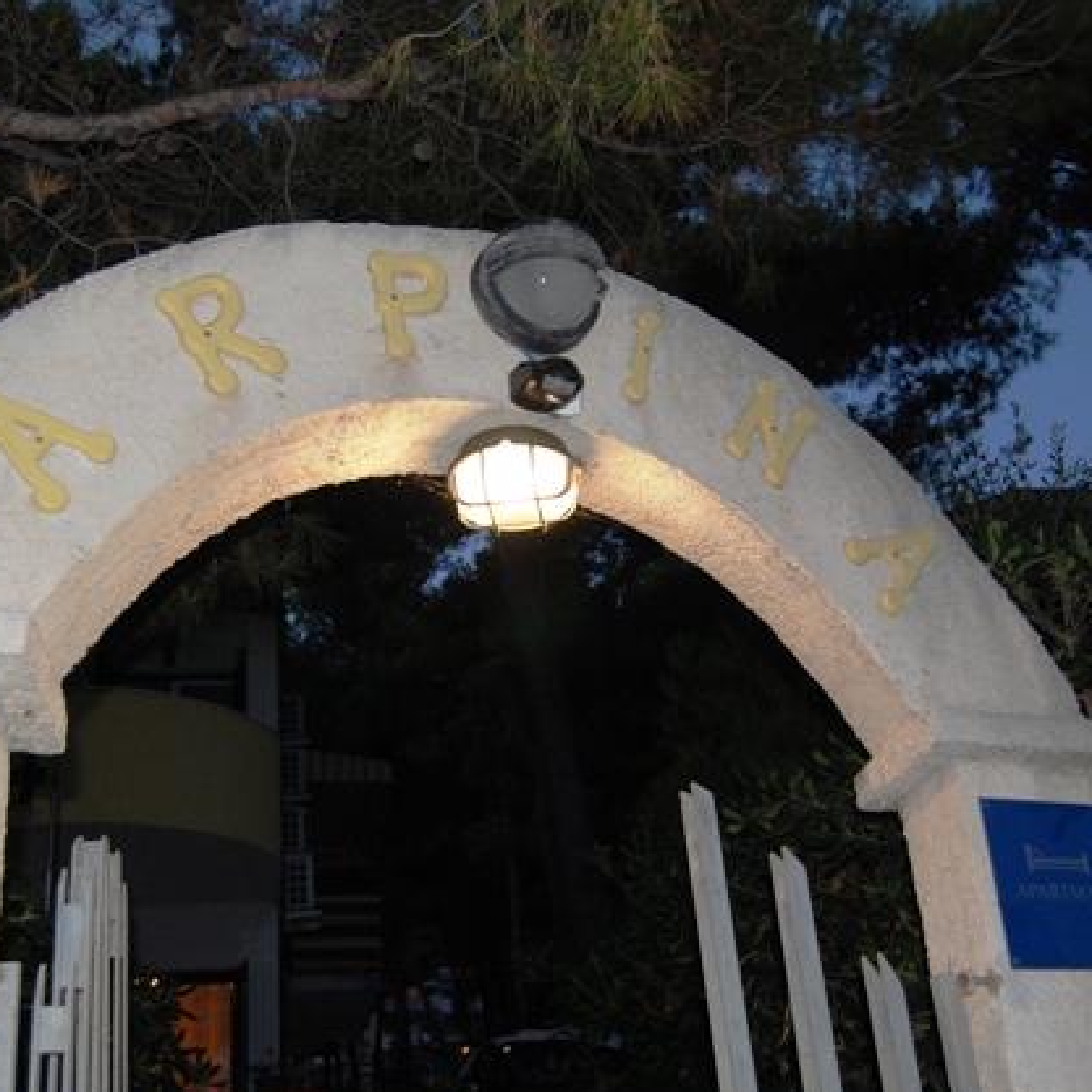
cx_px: 511
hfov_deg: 39.2
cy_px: 555
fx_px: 1535
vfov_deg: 39.2
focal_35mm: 43
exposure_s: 1/60
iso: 400
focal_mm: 22
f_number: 3.8
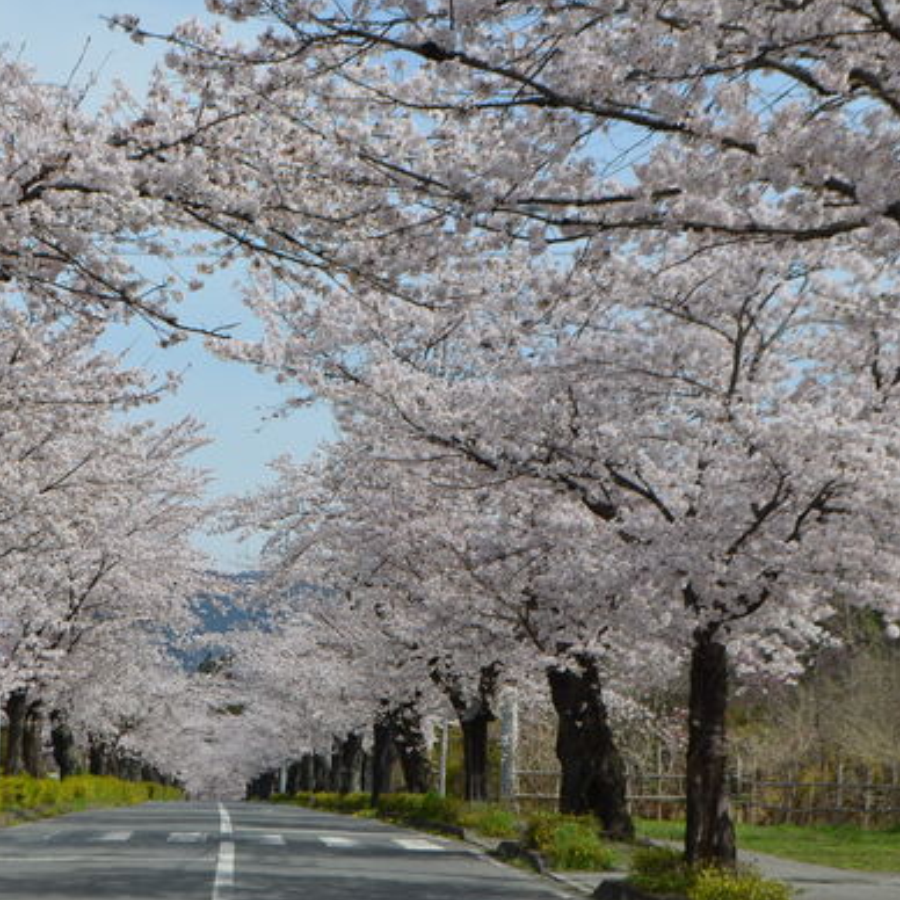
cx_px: 297
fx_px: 3137
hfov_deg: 16.3
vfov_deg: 16.3
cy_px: 450
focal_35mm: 107
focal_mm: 55
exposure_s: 1/320
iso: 100
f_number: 9
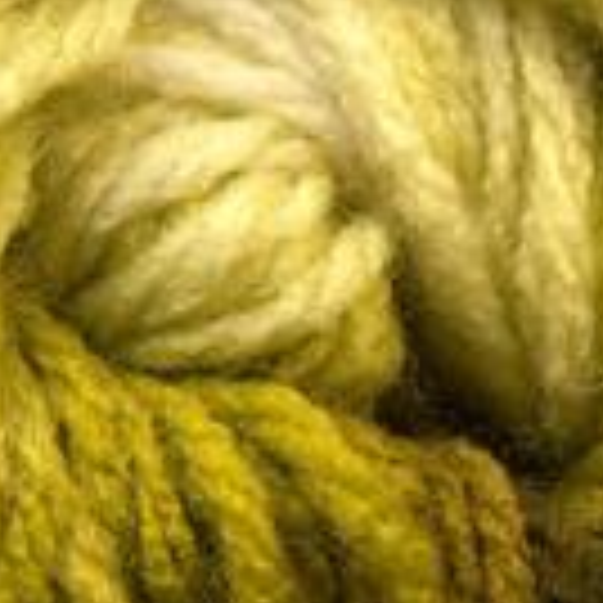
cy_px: 236
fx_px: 3745
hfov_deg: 9.2
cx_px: 310
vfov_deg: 9.2
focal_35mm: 190
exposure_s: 1/33.2
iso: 200
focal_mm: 14.73
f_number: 2.9
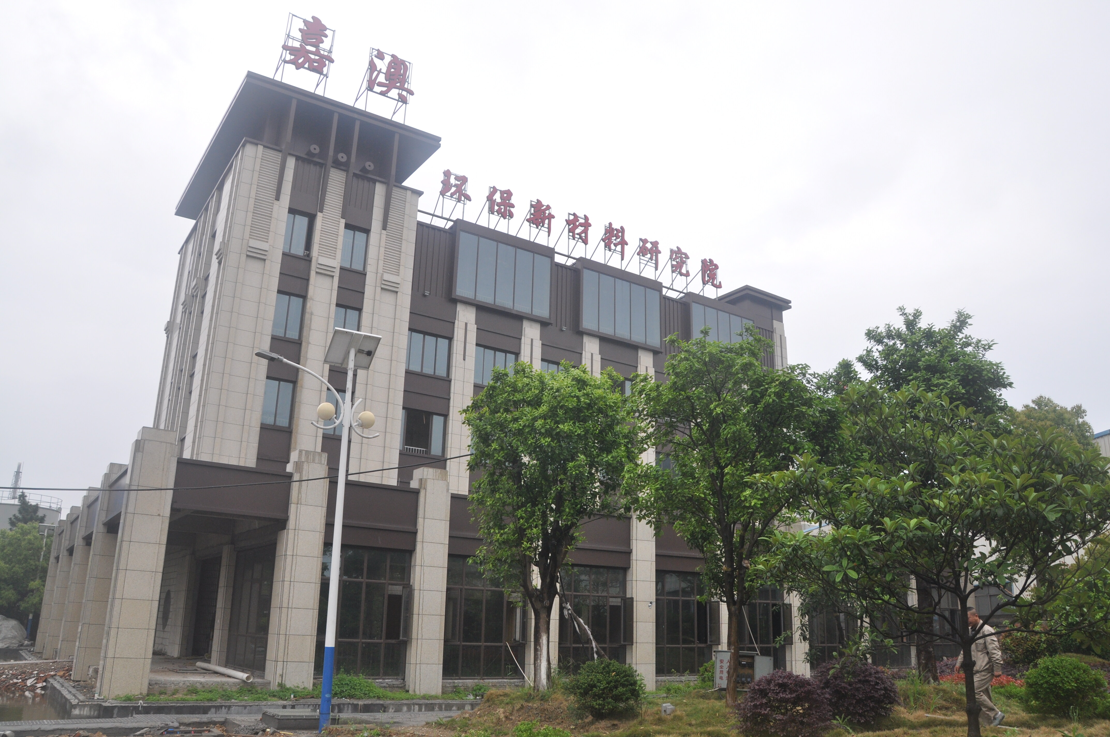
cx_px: 555
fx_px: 831
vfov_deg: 47.8
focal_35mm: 27
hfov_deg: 67.4
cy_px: 368
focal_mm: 18
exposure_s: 1/320
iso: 400
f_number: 9
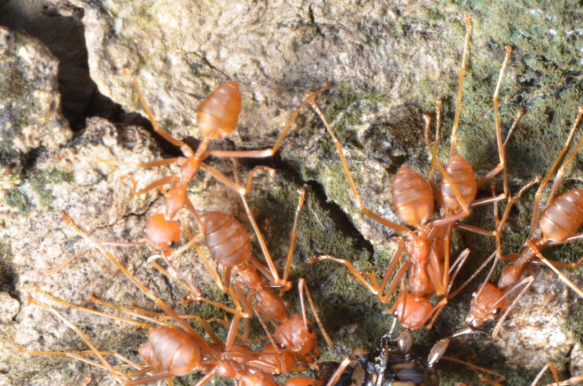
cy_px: 325
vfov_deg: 4.5
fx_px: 4896
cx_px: 380
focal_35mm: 303
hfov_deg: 6.8
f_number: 25
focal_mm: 105
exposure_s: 1/50
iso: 500
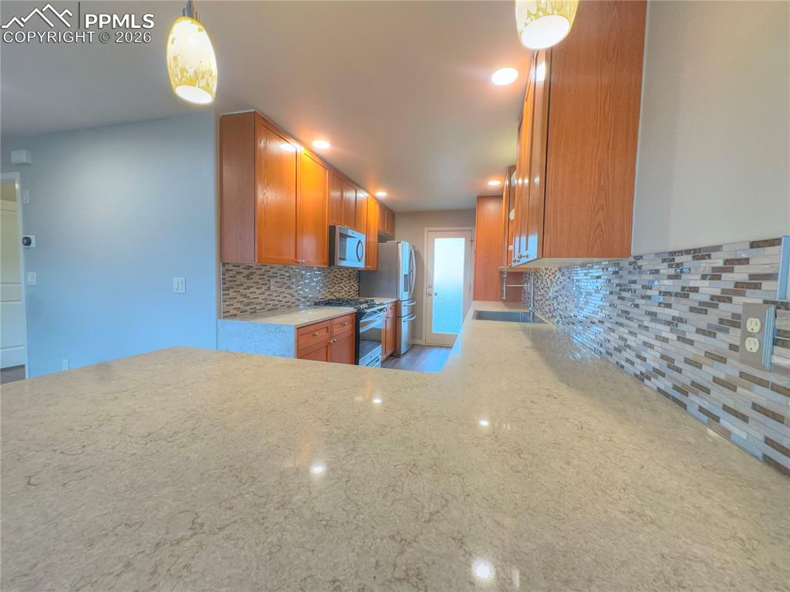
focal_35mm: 14
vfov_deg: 85.6
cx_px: 395
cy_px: 296
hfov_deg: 102.1
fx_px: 319
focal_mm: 2.2
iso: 160
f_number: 2.2
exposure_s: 1/60
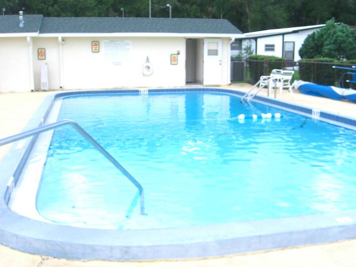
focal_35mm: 38
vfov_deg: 37.7
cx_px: 178
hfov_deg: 49.0
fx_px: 391
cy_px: 134
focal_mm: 7.9
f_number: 8
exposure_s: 1/60
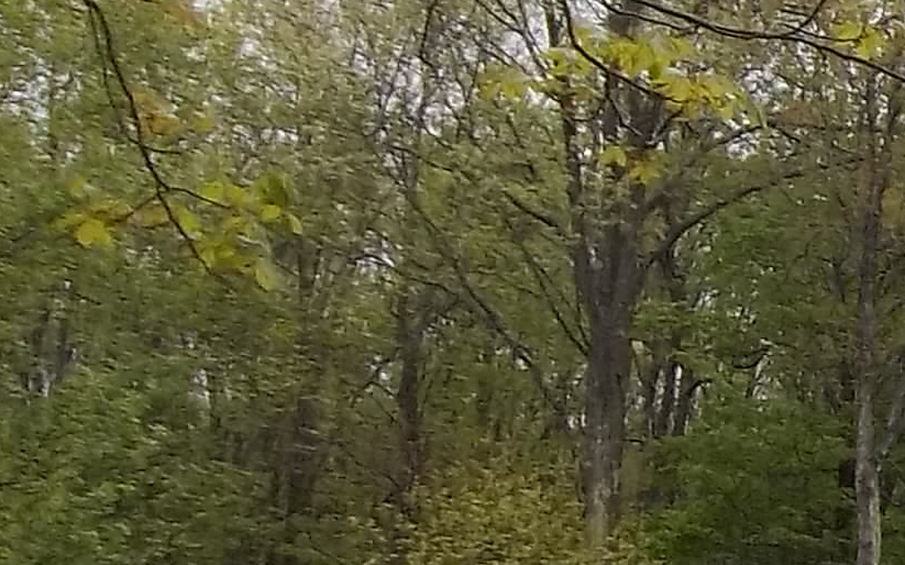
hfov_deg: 11.0
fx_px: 3945
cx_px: 2176
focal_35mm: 160
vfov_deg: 8.0
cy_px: 953
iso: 80
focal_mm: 4.9
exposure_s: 1/400
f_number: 3.5
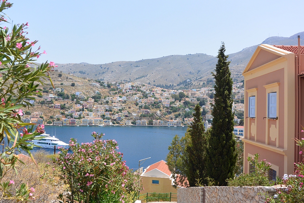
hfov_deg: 55.8
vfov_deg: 38.9
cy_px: 102
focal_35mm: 34
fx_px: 287
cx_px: 152
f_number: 5
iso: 160
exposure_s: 1/800
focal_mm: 12.7
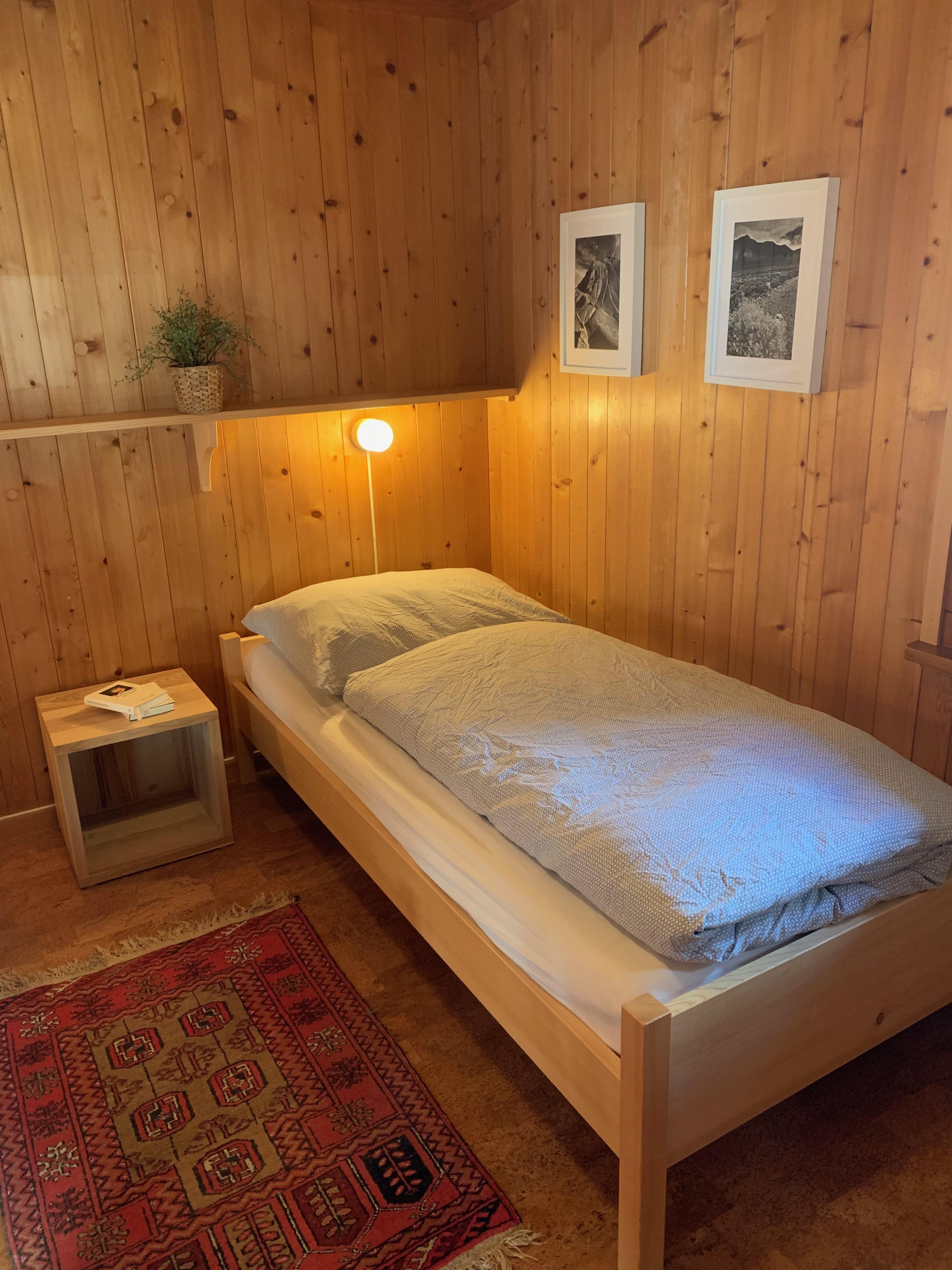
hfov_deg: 53.1
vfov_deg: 67.3
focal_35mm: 26
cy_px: 635
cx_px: 476
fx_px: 953
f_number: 1.8
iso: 250
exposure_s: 1/33
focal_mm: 4.25
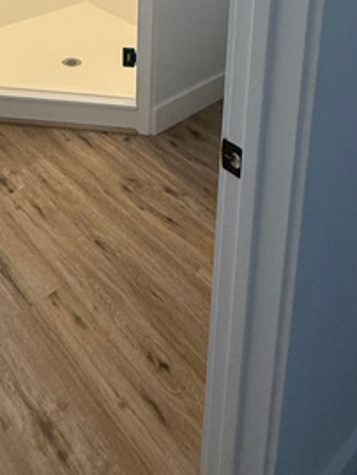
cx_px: 44
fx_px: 550
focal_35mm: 40
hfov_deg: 34.2
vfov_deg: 37.1
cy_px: -78
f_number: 2.2
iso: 250
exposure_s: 1/120
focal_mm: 2.22
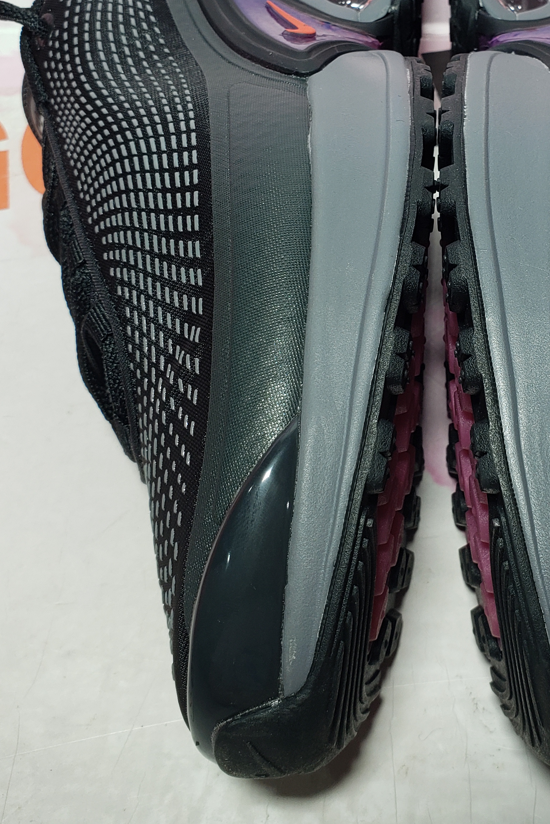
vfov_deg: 41.5
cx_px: 424
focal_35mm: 47
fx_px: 1077
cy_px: 298
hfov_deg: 28.2
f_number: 2.4
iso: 50
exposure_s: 1/120
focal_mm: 4.3
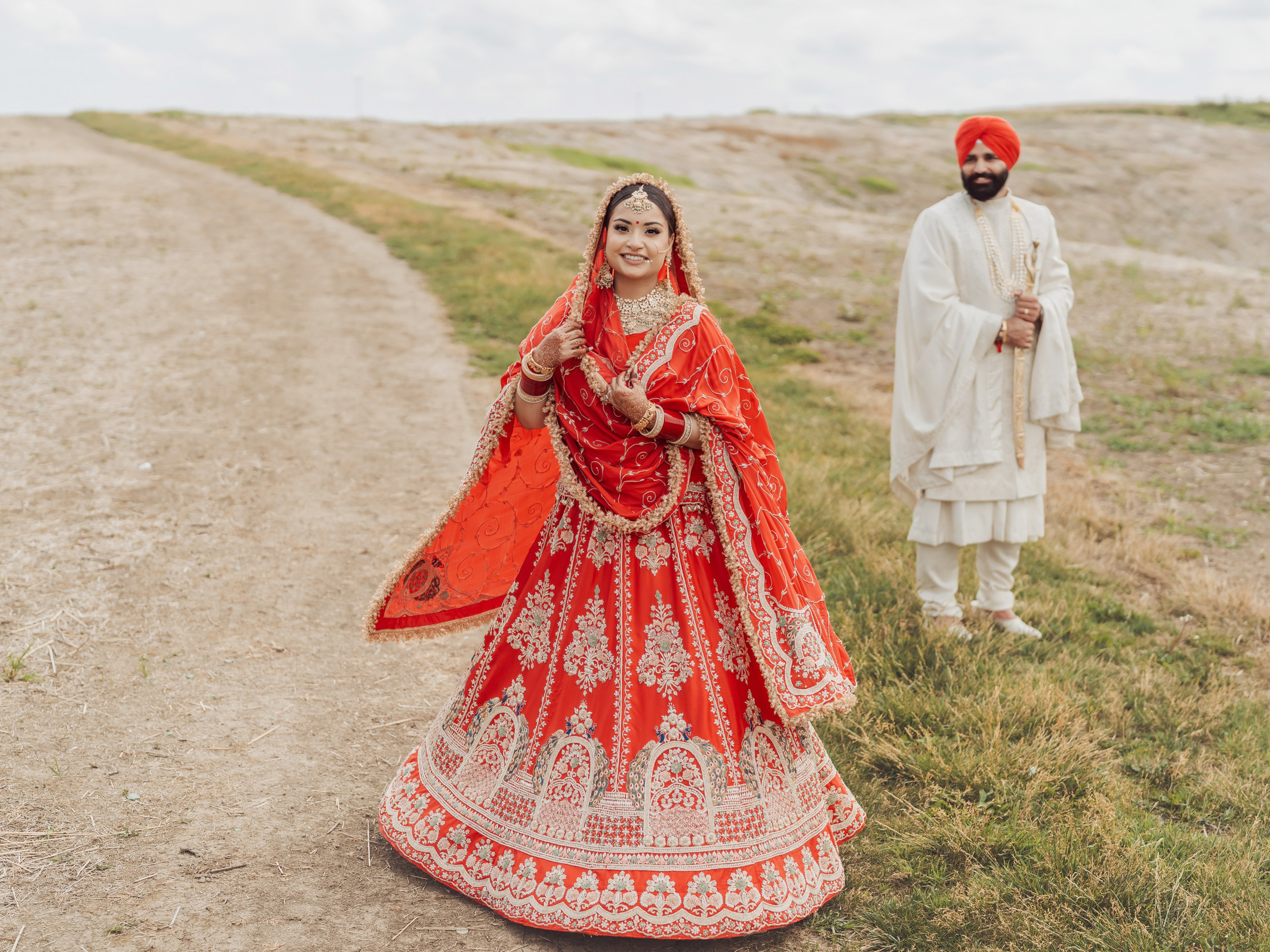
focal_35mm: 57
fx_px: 2091
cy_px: 474
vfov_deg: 25.7
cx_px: 670
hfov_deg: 33.8
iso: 100
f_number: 2
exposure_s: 1/4000
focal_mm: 50
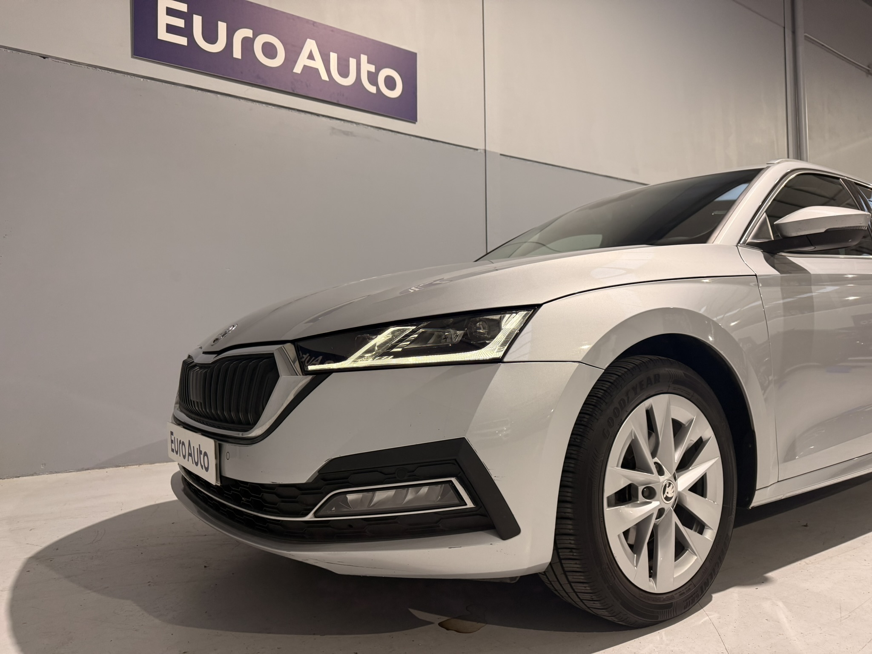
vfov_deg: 56.8
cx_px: 436
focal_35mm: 24
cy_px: 327
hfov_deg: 71.6
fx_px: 605
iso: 160
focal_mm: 6.76
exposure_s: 1/50
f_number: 1.78
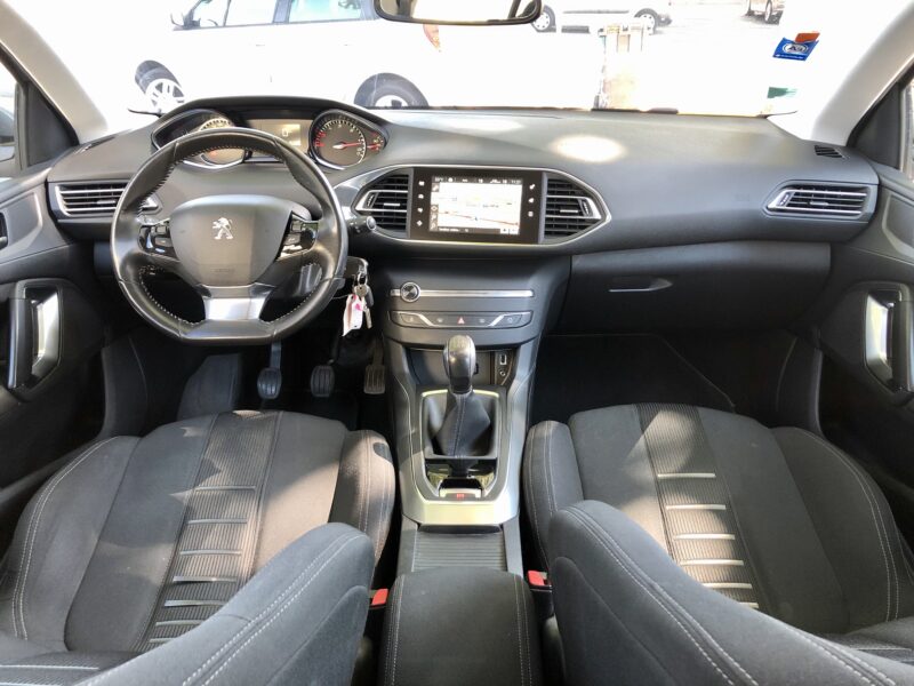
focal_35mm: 28
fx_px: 739
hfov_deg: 63.4
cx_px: 457
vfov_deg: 49.7
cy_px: 343
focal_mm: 3.99
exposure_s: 1/24
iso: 32
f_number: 1.8
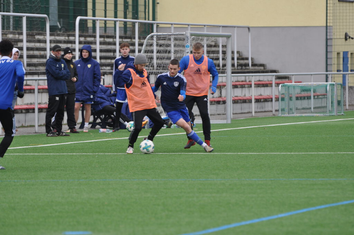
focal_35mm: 330
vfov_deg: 4.2
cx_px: 177
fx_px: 3241
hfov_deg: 6.3
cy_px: 118
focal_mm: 220
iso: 400
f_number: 5.3
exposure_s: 1/250
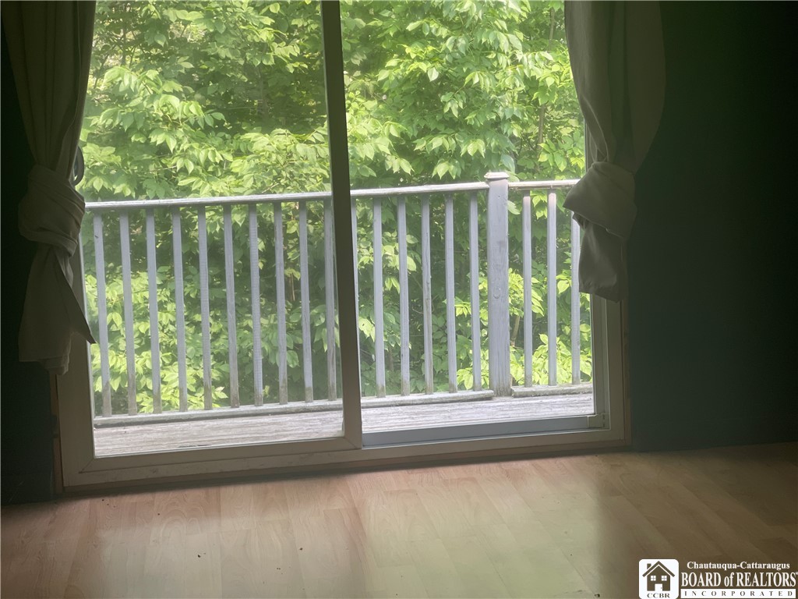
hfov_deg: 30.3
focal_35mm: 64
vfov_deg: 22.9
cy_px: 300
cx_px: 399
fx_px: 1475
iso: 80
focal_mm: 7.5
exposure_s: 1/121
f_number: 2.2
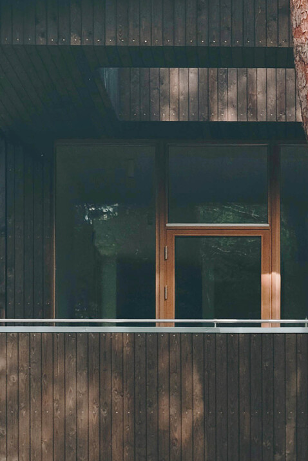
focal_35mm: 184
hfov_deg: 7.4
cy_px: 447
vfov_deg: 11.1
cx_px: 335
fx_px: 2361
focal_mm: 29.6
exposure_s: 1/340
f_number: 5.6
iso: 320
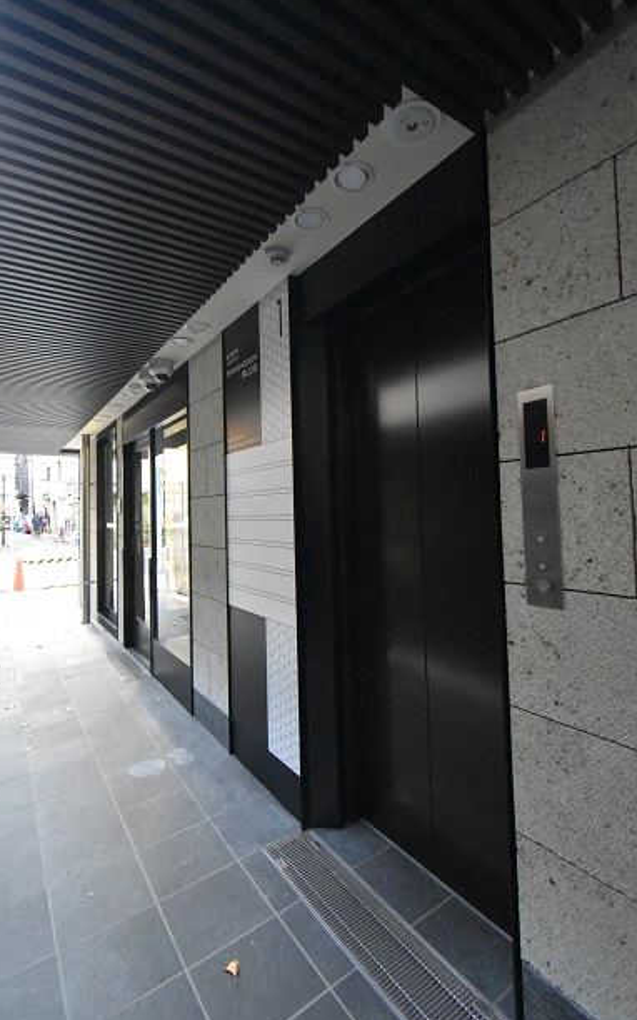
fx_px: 444
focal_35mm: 16
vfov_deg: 97.8
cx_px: 329
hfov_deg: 71.2
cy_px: 494
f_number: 4.5
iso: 8000
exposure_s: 1/60
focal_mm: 10
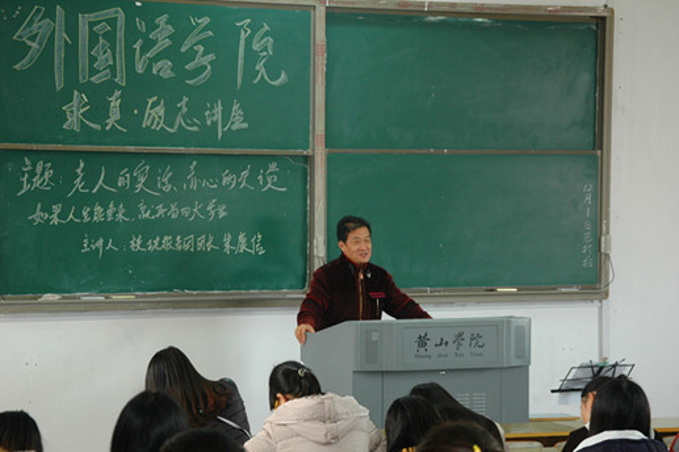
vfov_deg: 11.9
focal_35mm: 115
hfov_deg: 17.8
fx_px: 2168
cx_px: 344
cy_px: 239
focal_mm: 66
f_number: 5.3
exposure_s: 1/15
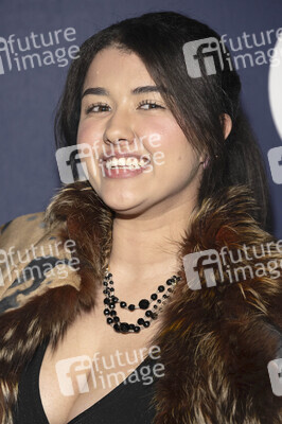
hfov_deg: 14.2
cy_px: 212
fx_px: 1130
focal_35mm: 96
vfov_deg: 21.3
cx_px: 141
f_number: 5
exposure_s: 1/200
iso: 800
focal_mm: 96
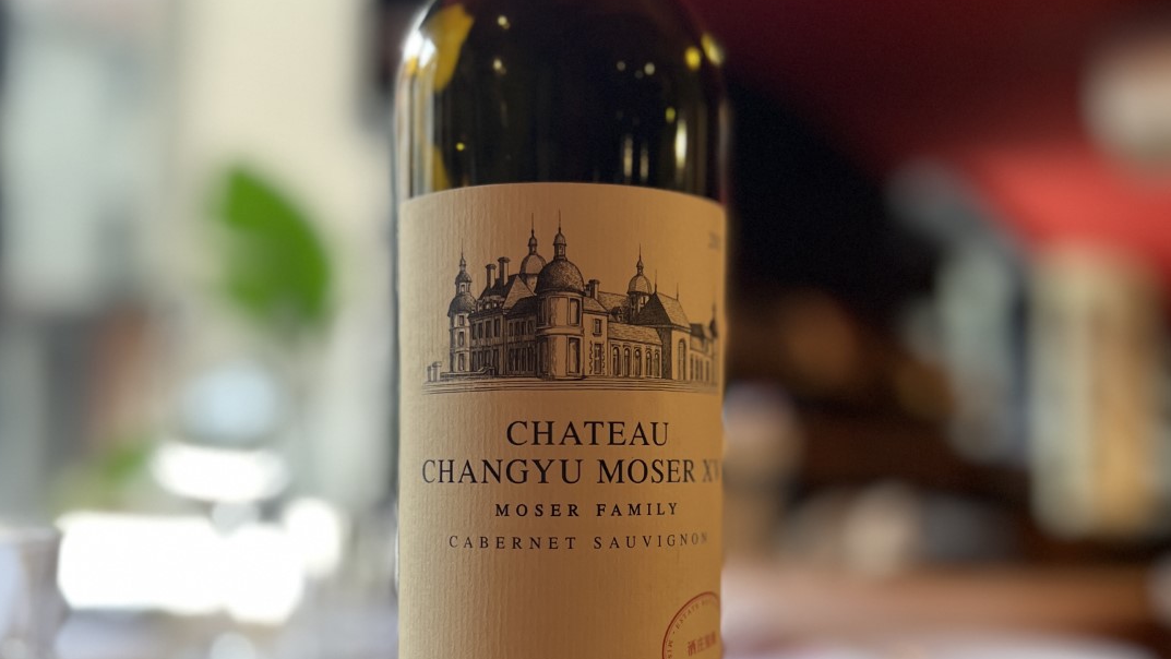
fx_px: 1180
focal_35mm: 38
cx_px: 583
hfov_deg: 52.8
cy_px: 396
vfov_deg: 31.1
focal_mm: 5.7
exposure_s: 1/50
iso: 125
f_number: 1.5
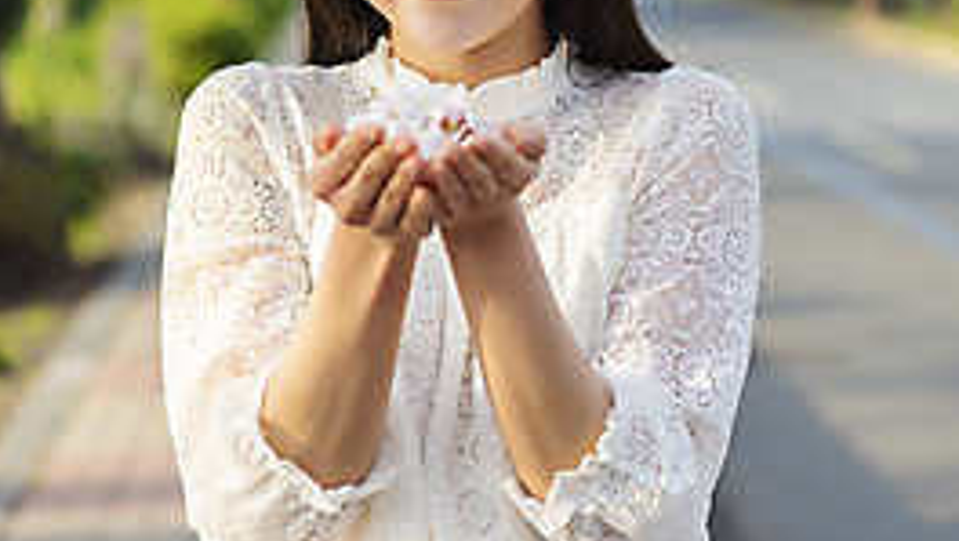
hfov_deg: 19.3
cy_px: 29
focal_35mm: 111
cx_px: 478
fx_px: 2825
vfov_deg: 10.9
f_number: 2.8
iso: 100
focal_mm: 70
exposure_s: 1/320
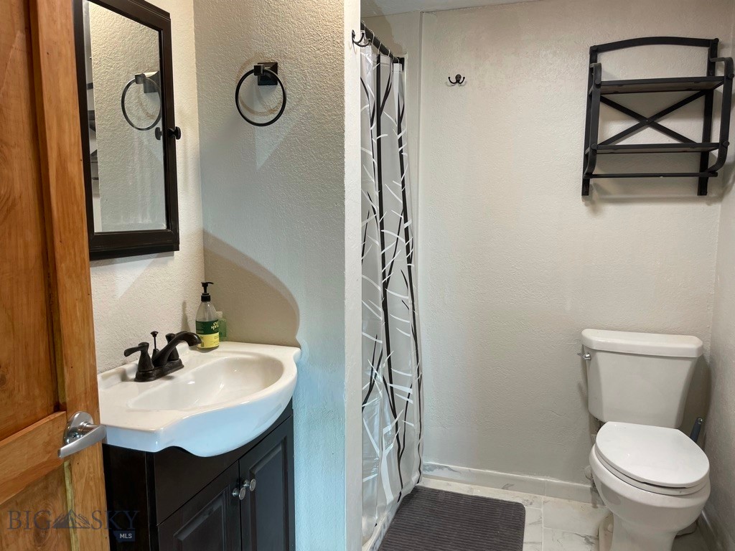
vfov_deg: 53.1
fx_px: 552
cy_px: 276
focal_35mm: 26
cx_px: 368
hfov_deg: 67.3
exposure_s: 1/60
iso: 80
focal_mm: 4.2
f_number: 1.6
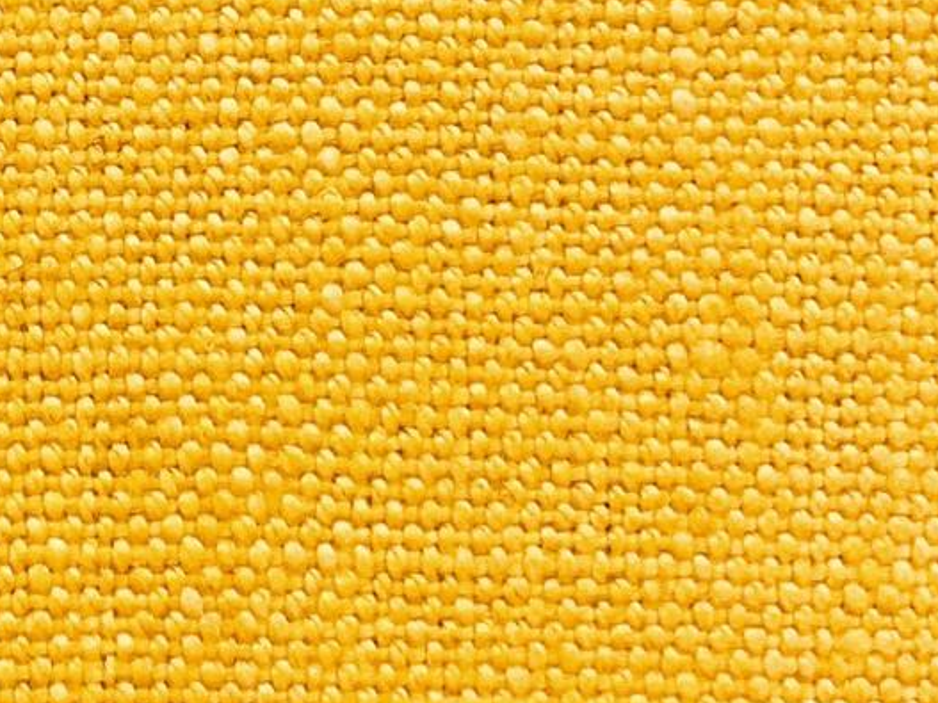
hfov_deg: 18.4
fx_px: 2763
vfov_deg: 14.3
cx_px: -139
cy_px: 38
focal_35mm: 102
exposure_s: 1/30
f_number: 1.8
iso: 25
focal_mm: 3.99
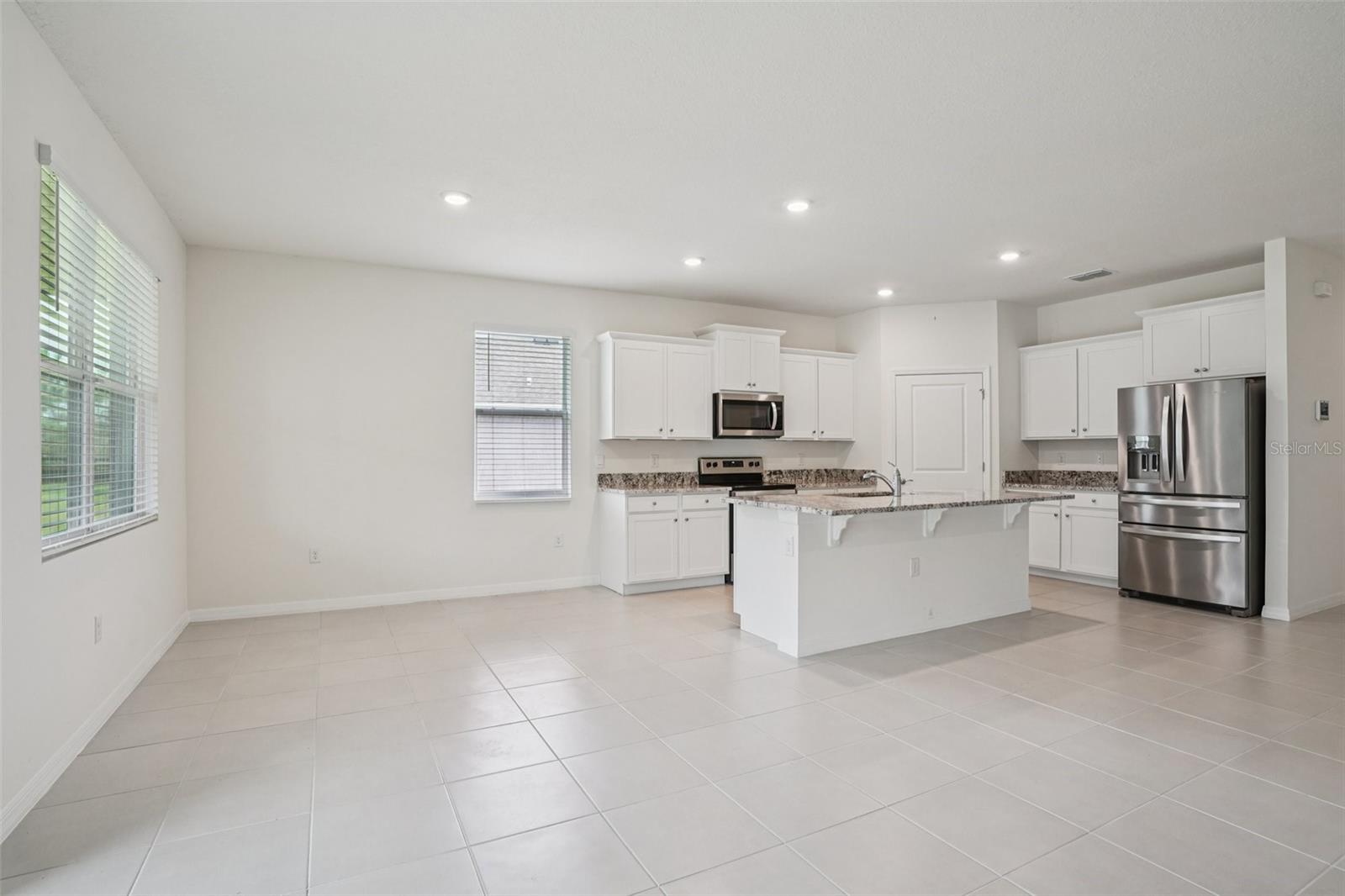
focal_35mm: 17
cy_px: 448
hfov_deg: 93.3
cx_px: 672
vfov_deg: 70.4
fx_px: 635
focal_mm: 17
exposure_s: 1/15
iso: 400
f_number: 9
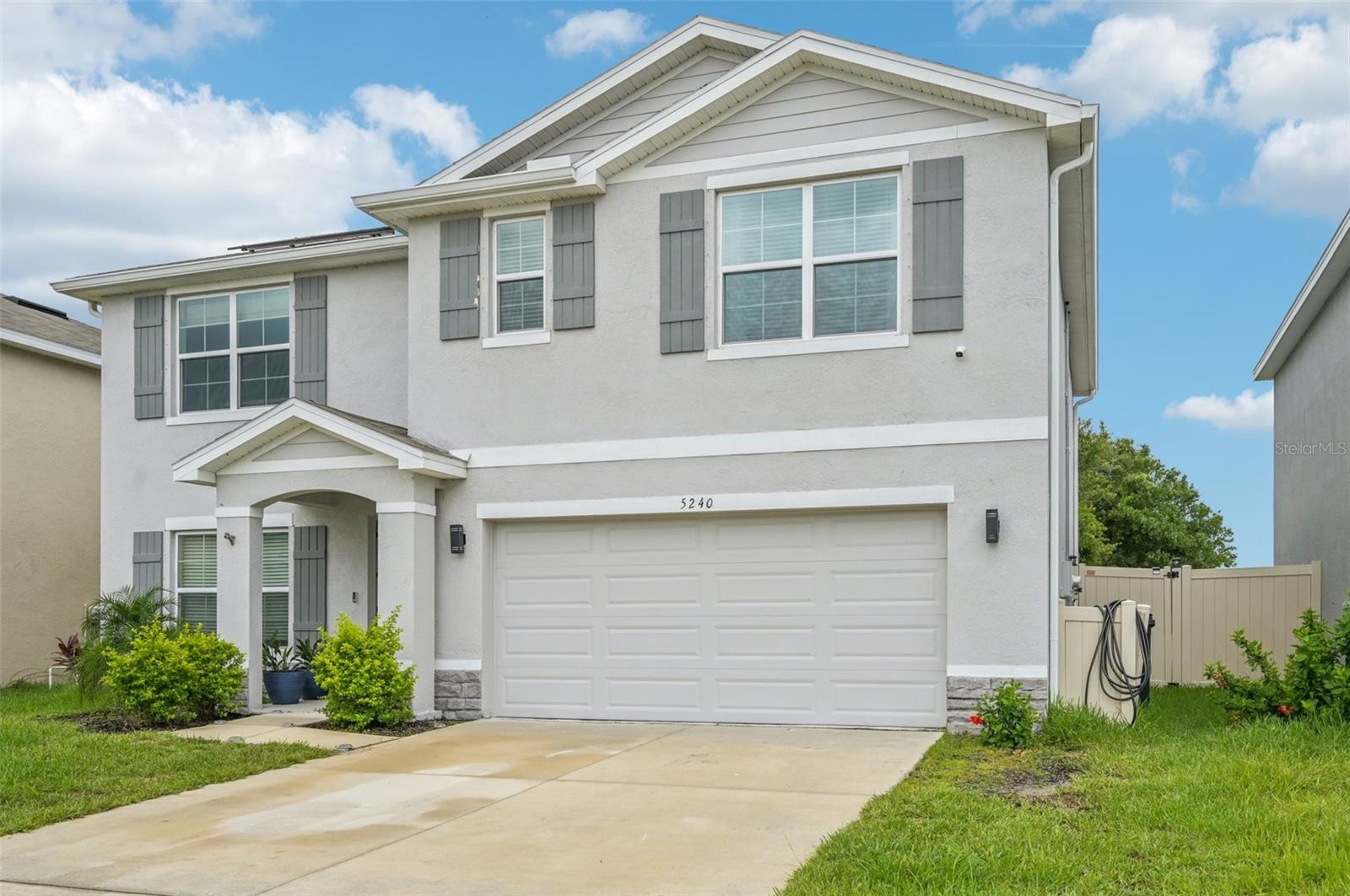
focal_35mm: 30
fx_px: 1124
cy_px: 448
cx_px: 675
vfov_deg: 43.5
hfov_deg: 62.0
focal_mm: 30
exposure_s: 1/1250
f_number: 8
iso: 400
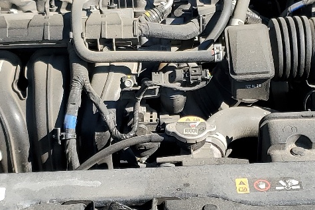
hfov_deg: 22.4
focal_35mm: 91
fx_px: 796
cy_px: 126
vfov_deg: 15.0
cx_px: 144
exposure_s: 1/1429
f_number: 1.5
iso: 50
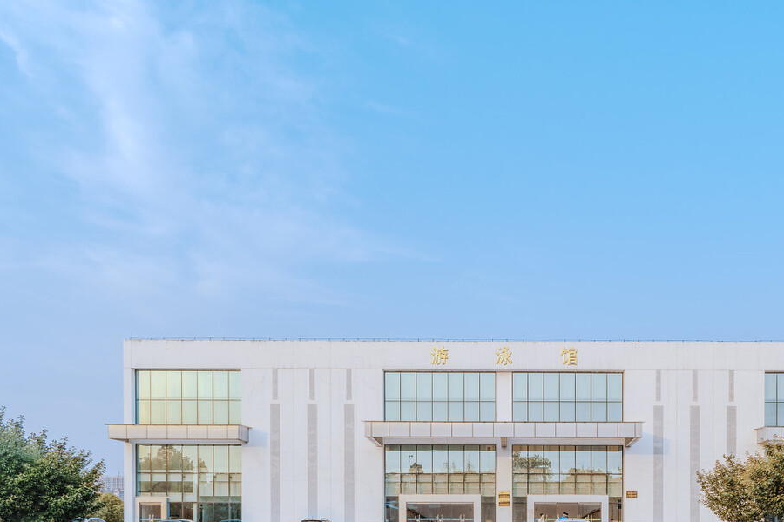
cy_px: 334
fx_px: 784
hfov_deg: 52.2
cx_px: 521
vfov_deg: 36.6
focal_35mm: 36
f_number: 8
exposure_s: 1/160
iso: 100
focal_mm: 18
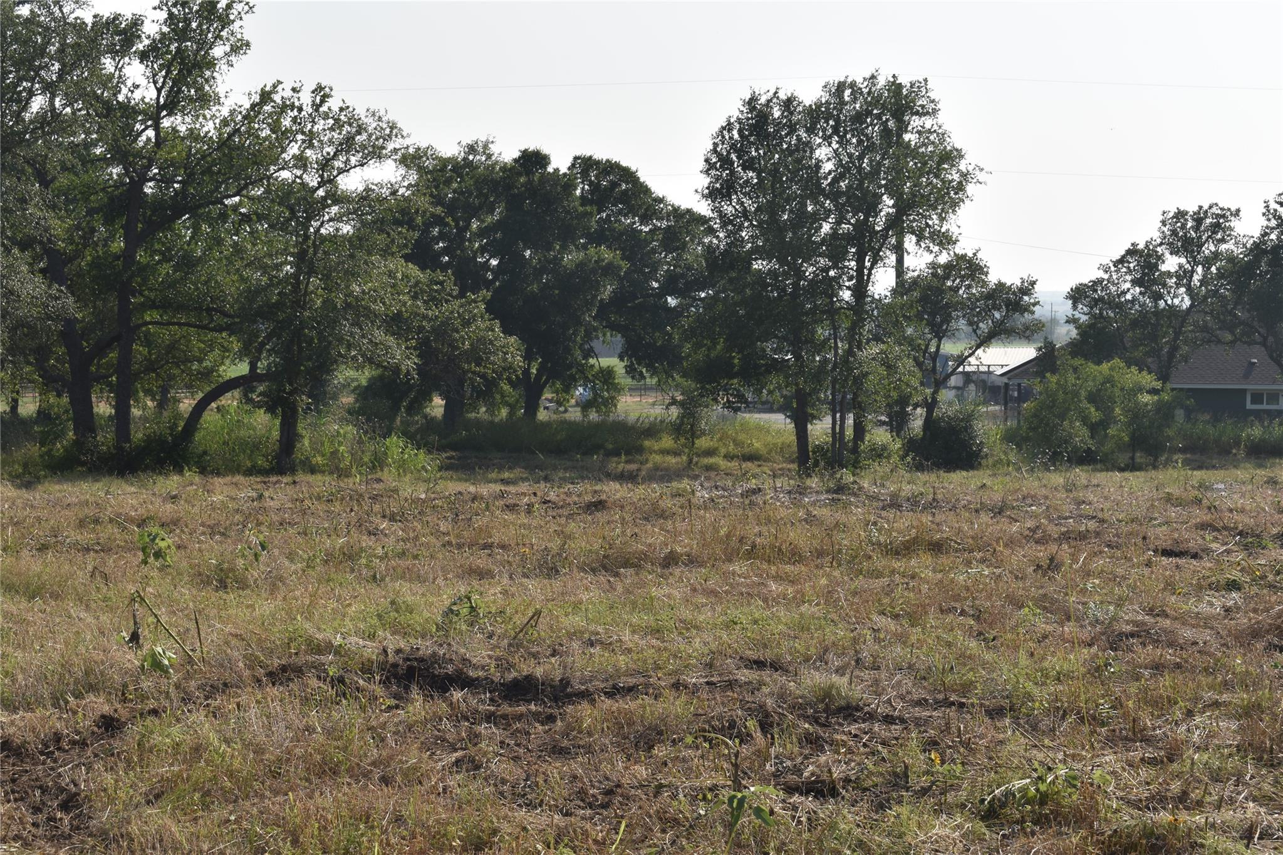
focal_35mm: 72
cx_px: 642
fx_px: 2566
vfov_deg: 18.9
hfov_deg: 28.1
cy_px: 428
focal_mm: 48
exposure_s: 1/200
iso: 100
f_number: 11
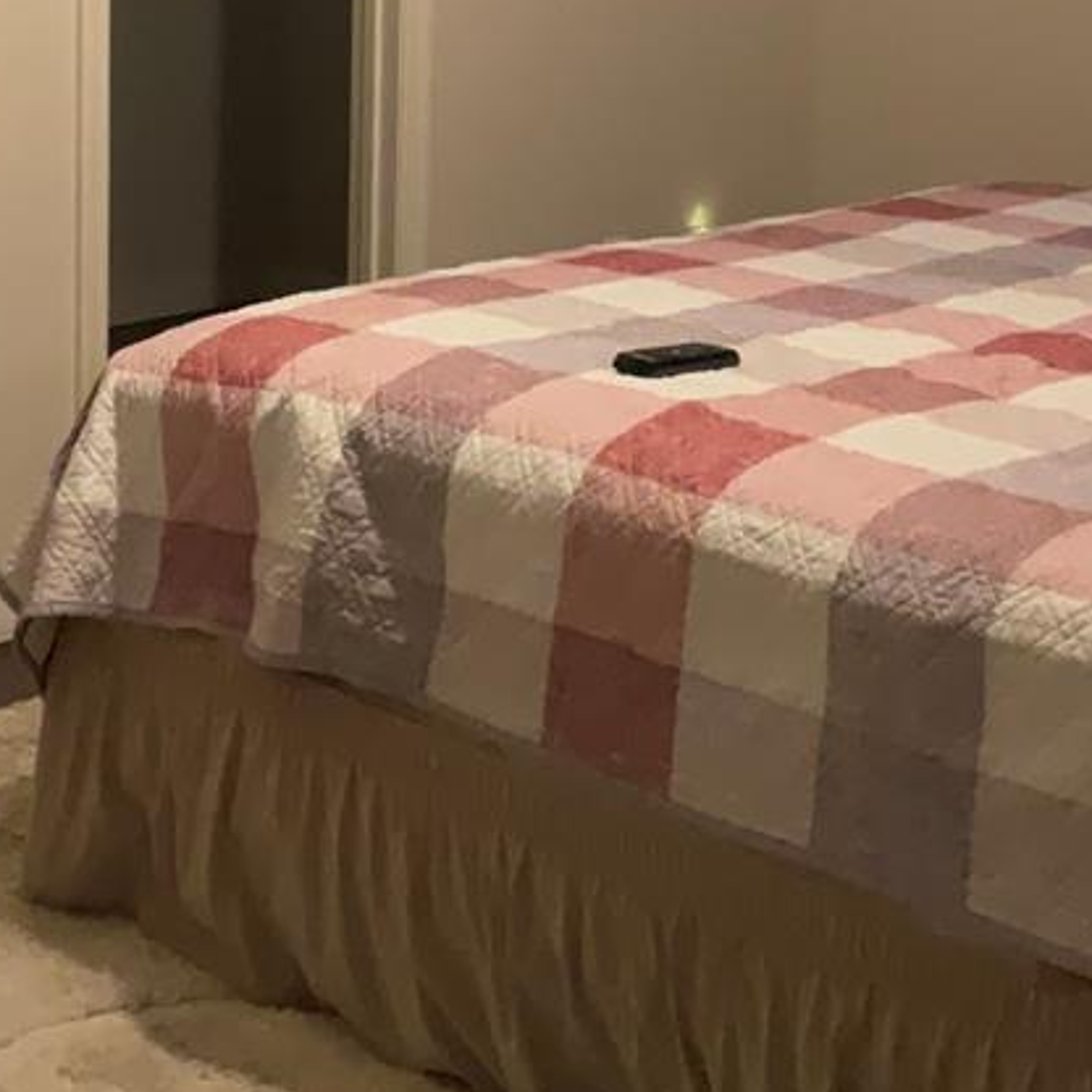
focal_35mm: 74
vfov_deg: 22.6
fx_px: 2641
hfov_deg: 23.4
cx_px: 559
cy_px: 34
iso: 250
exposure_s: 1/60
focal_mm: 3
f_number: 1.8
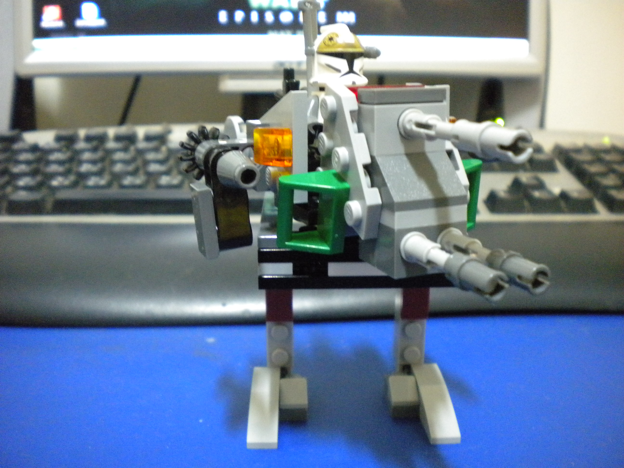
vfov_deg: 40.7
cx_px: 312
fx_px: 631
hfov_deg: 52.6
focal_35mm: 35
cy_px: 234
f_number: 3.1
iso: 800
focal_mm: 6.3
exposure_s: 1/4.9
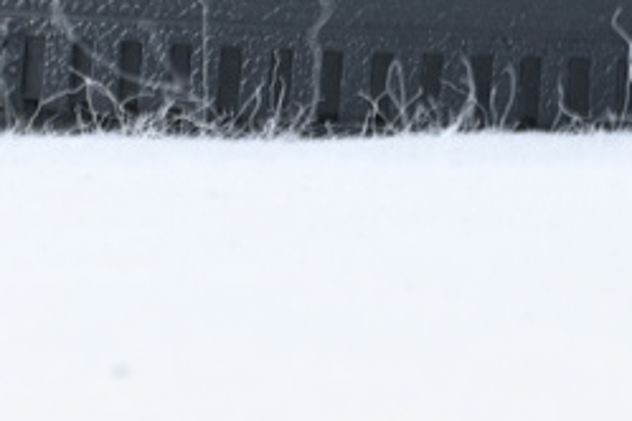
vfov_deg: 5.6
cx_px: 1119
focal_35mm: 238
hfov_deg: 8.3
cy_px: -418
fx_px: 4185
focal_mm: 33
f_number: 10
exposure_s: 1/8
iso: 140
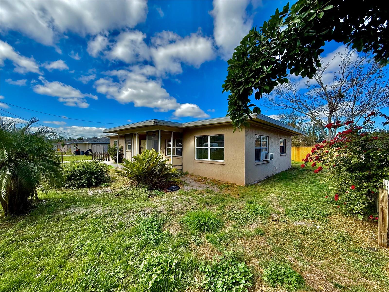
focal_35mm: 14
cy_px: 146
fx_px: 157
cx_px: 194
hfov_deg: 102.1
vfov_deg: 85.7
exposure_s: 1/1235
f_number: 2.2
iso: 50
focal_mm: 2.22
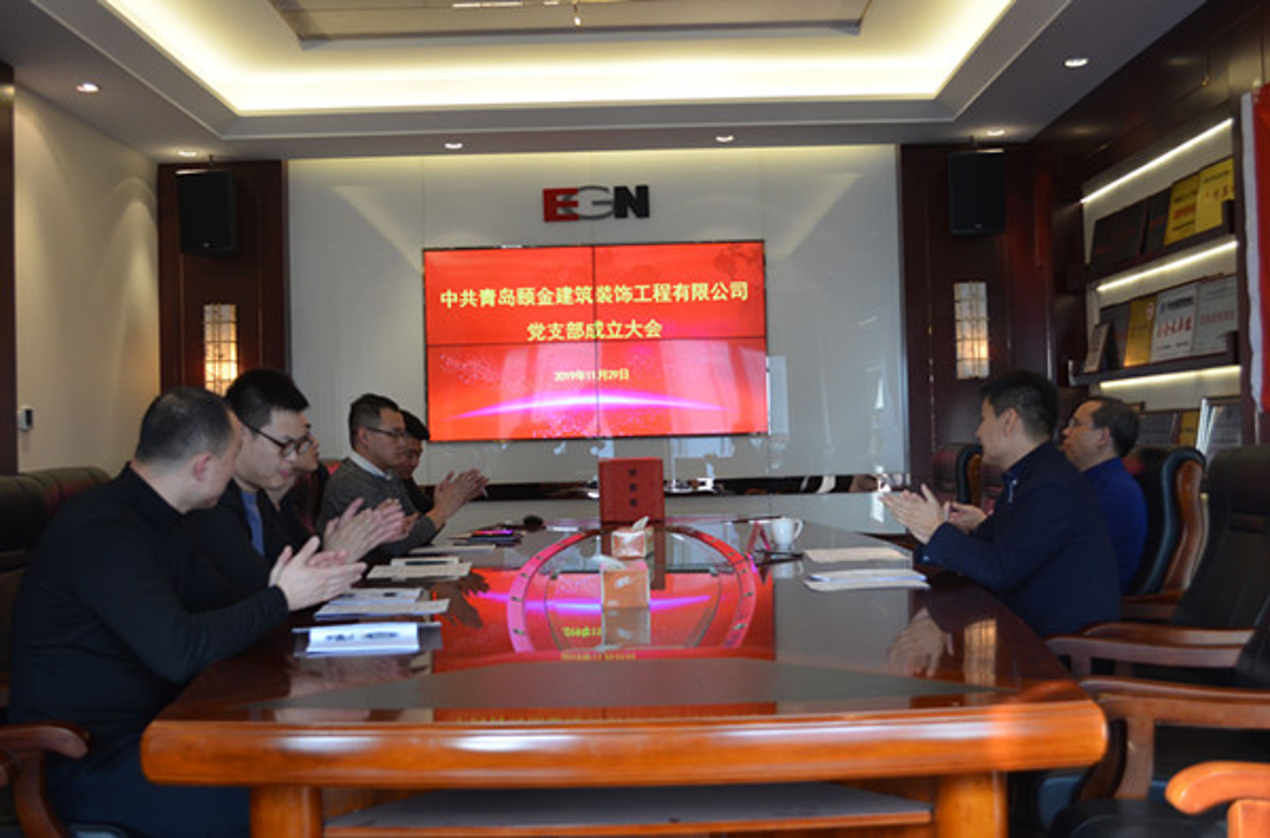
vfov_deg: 34.0
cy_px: 419
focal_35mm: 39
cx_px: 635
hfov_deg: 49.7
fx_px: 1372
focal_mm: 26
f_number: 4.2
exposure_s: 1/60
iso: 720
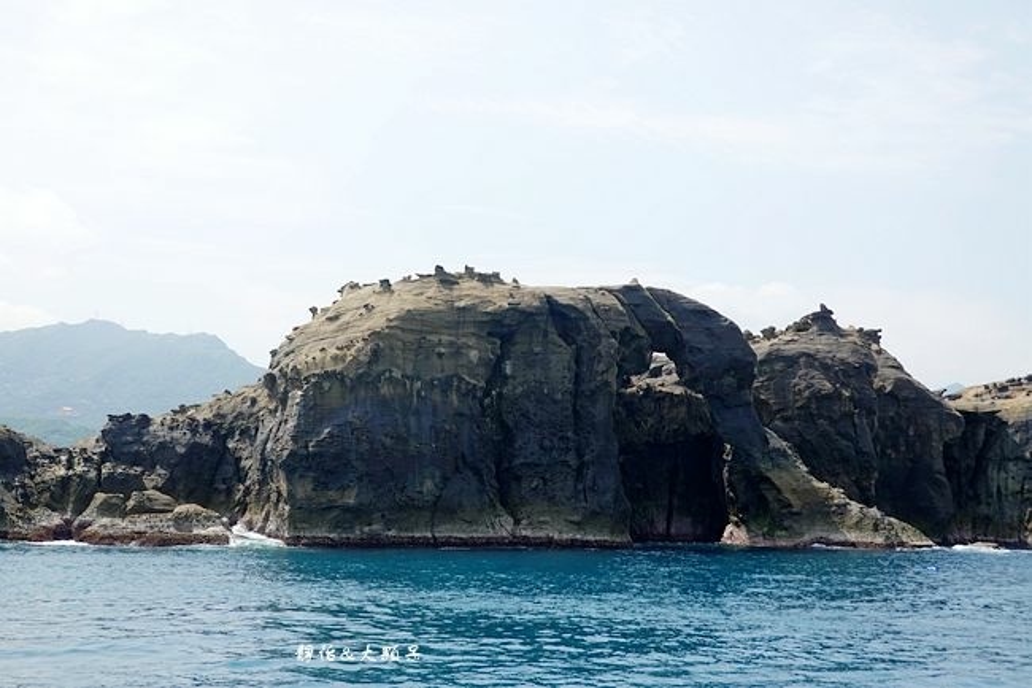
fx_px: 1290
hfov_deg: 43.6
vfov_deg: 29.8
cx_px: 516
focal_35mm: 45
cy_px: 344
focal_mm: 16.54
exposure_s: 1/640
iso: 125
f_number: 4
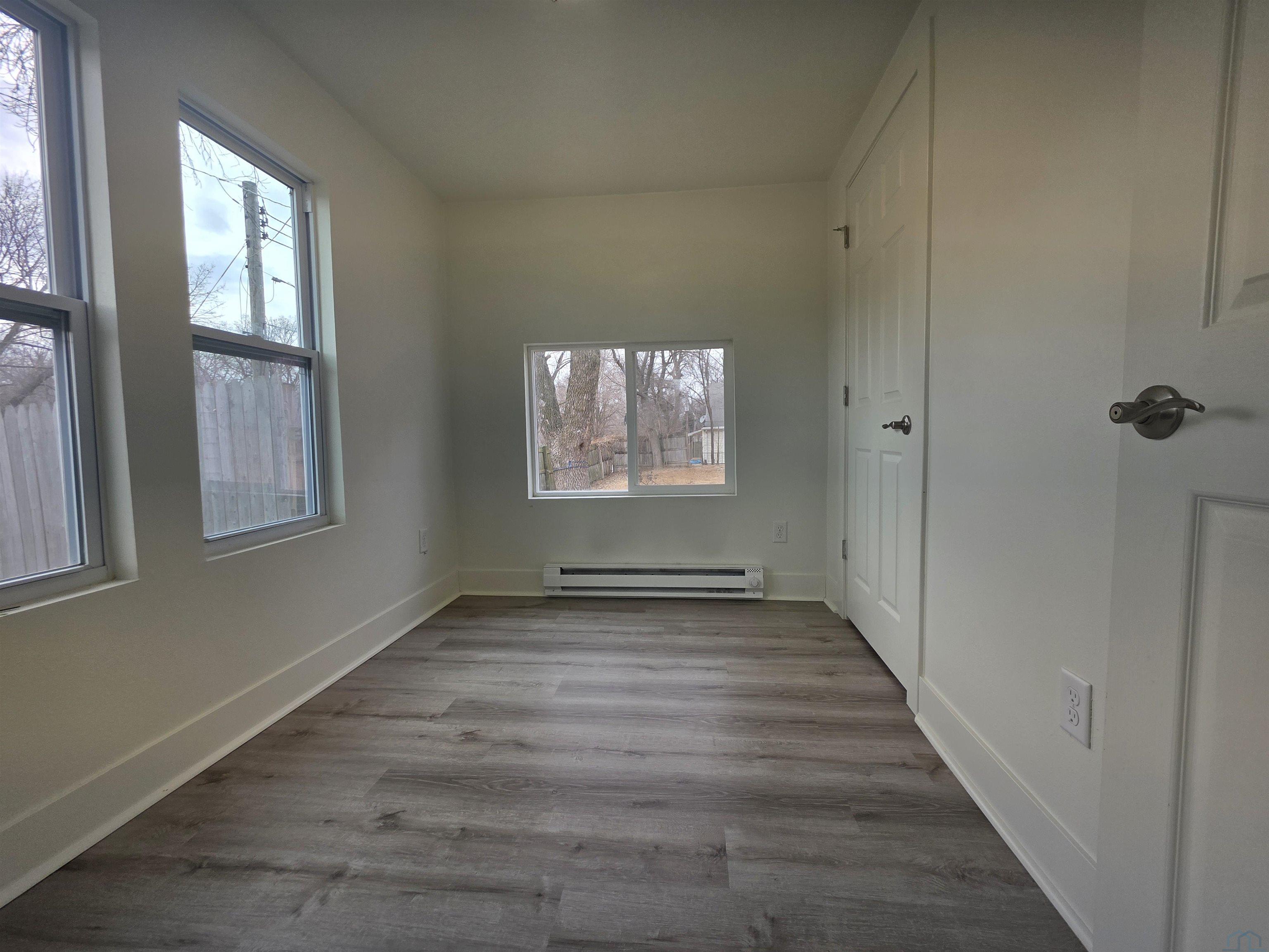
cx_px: 634
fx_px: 477
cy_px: 476
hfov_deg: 106.2
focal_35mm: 13
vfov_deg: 89.9
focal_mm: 2.2
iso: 40
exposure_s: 1/309
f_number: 1.9
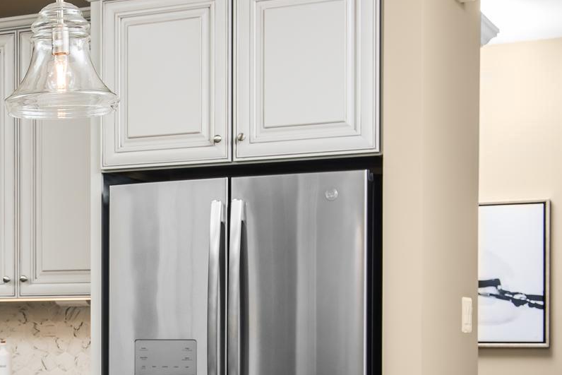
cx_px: -39
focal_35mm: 90
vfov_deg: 15.0
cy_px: 345
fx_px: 1405
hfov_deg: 21.6
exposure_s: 1/250
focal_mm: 35
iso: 200
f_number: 8
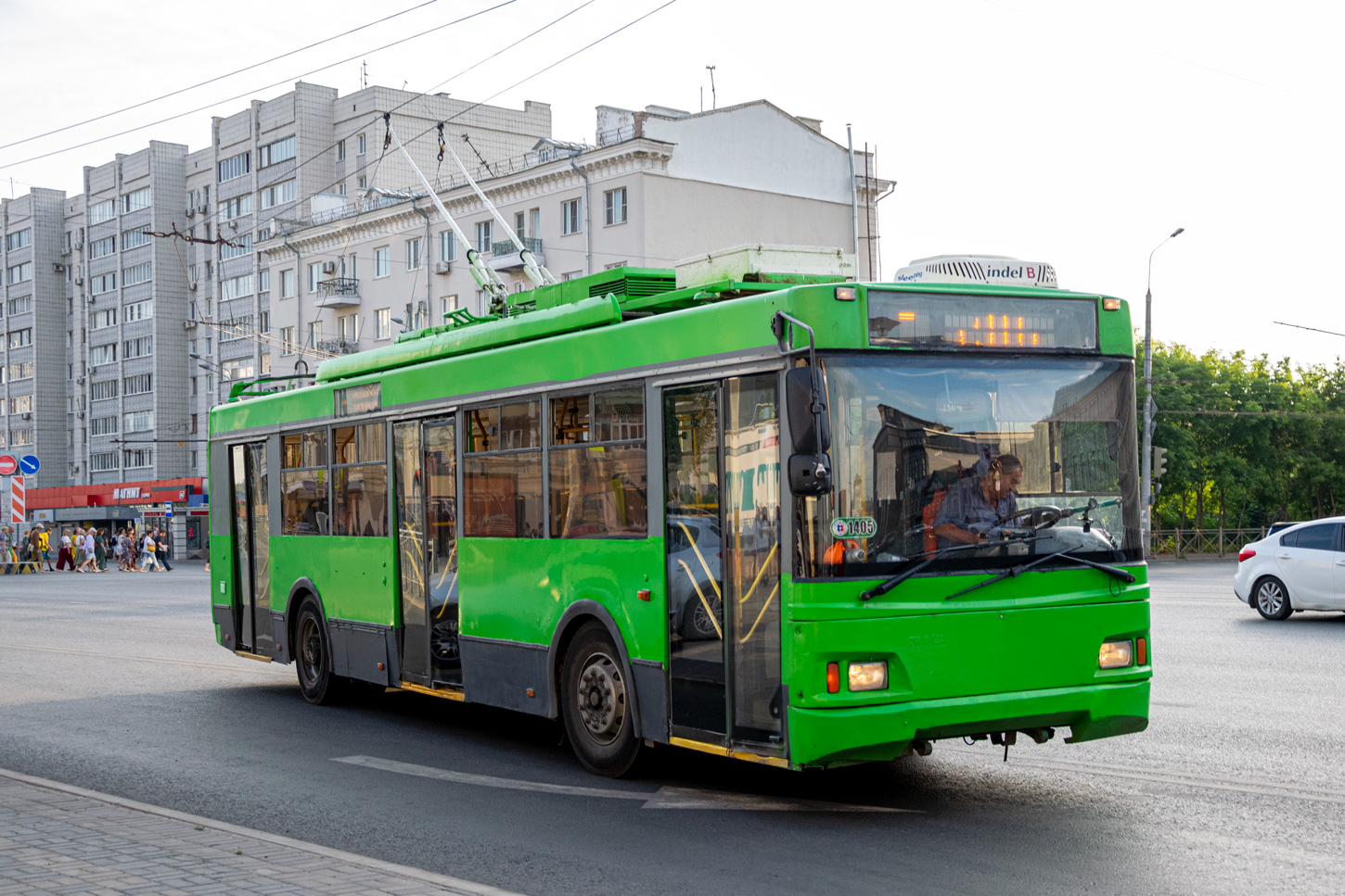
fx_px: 1569
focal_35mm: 42
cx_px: 672
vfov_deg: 31.9
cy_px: 448
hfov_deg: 46.4
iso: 400
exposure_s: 1/500
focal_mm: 28
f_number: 4
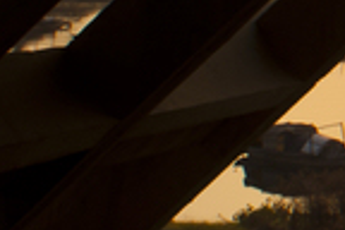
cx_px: 987
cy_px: -207
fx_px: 2271
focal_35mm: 237
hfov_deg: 7.7
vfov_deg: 5.7
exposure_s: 1/125
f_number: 8
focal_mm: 24
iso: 100
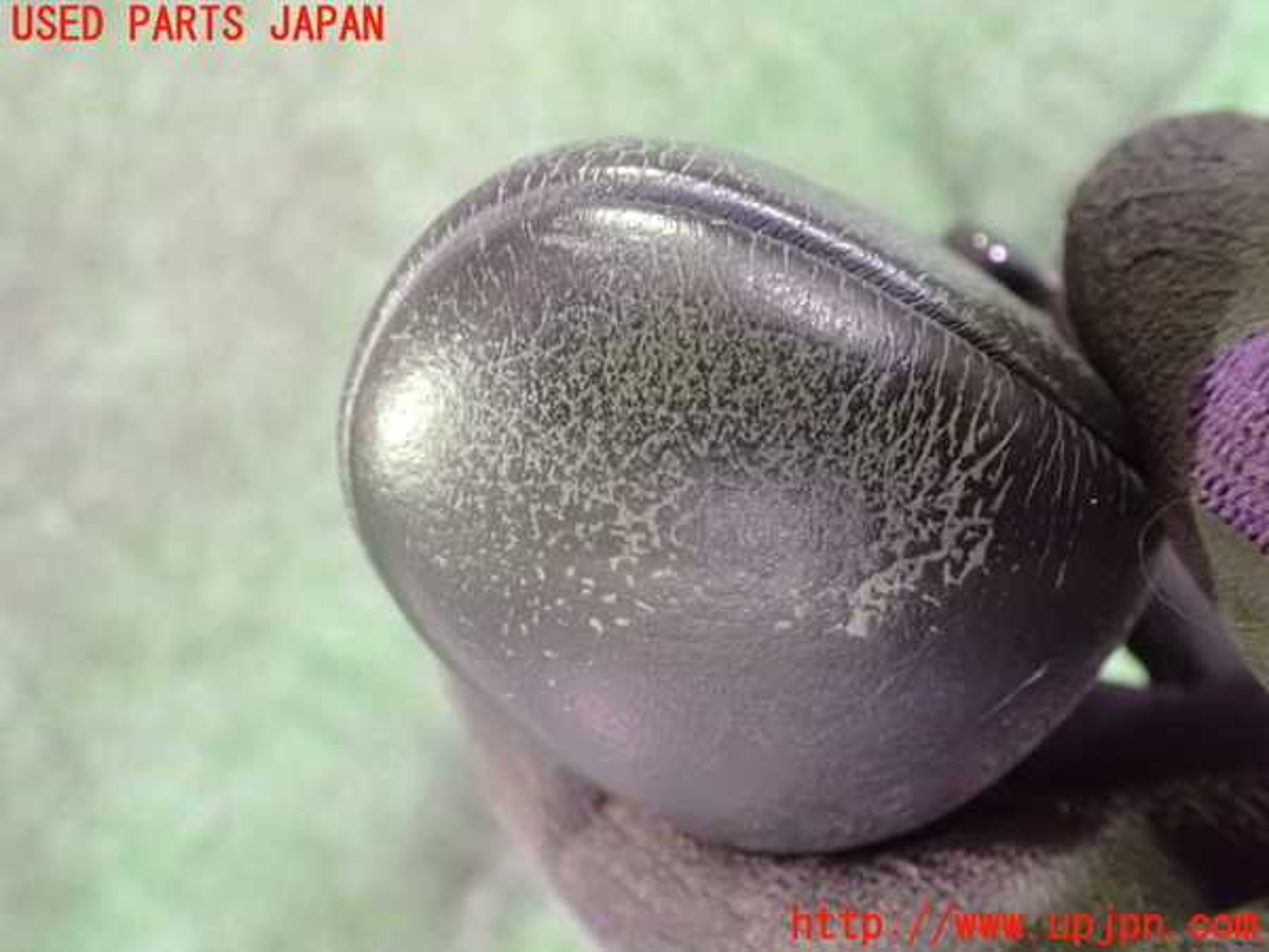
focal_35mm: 30
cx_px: 634
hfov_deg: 60.0
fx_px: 1100
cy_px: 476
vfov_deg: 46.8
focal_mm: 5.4
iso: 1600
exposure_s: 1/30
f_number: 2.3
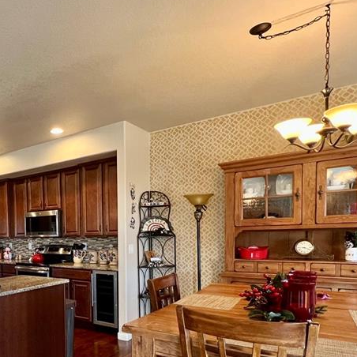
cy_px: 253
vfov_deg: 58.7
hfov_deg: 54.7
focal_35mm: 26
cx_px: 50
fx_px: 303
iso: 320
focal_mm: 1.57
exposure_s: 1/60
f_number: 1.8
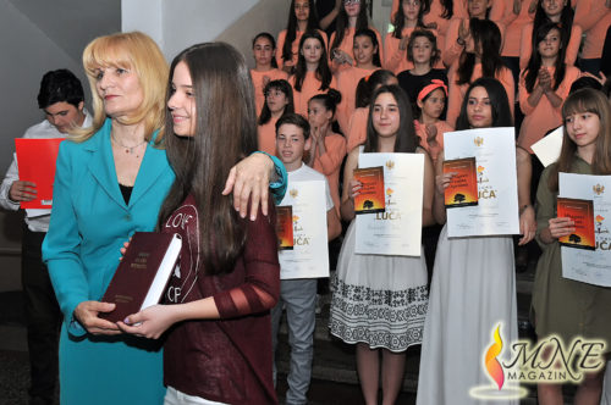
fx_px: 737
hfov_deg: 45.0
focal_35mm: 44
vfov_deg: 30.8
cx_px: 306
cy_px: 202
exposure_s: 1/200
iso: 640
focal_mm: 29
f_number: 5.6
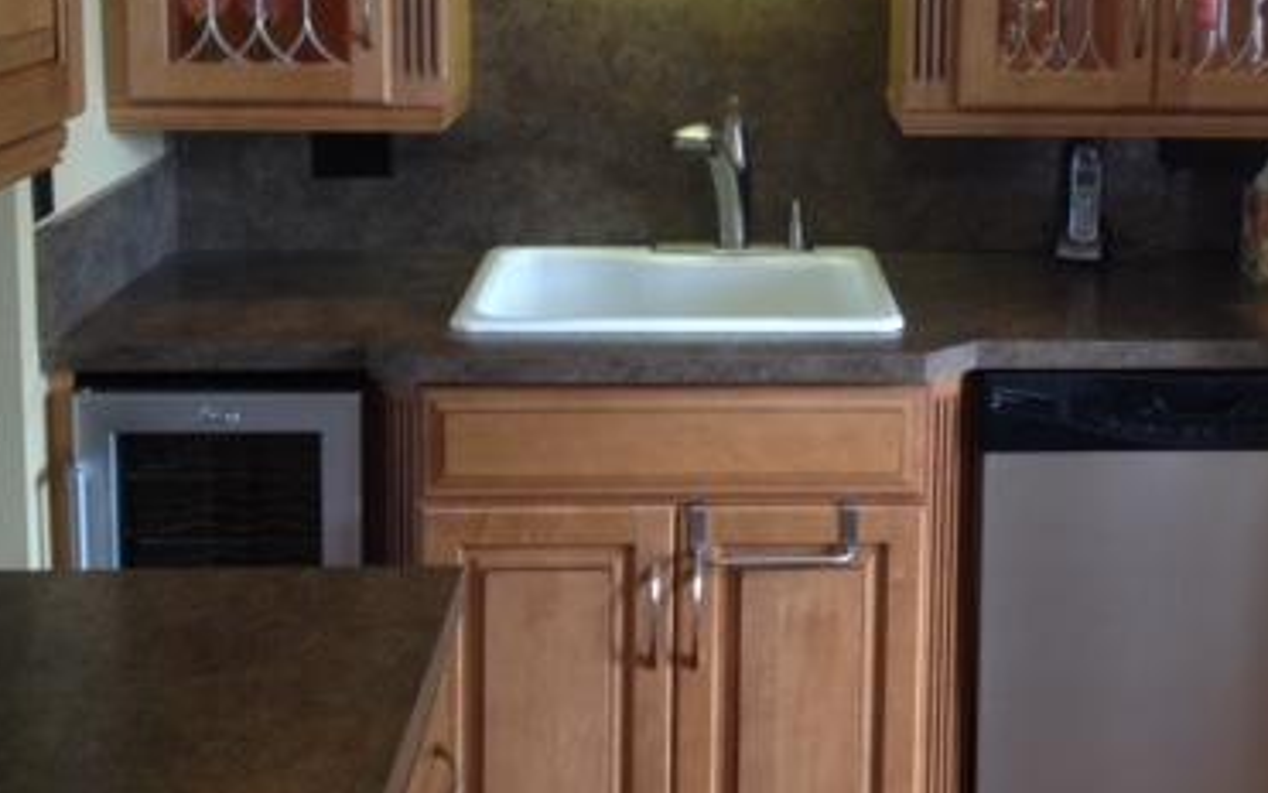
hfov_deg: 31.7
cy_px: 140
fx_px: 2212
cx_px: 848
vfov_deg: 20.1
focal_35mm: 64
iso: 80
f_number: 2.4
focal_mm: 4.28
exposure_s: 1/20
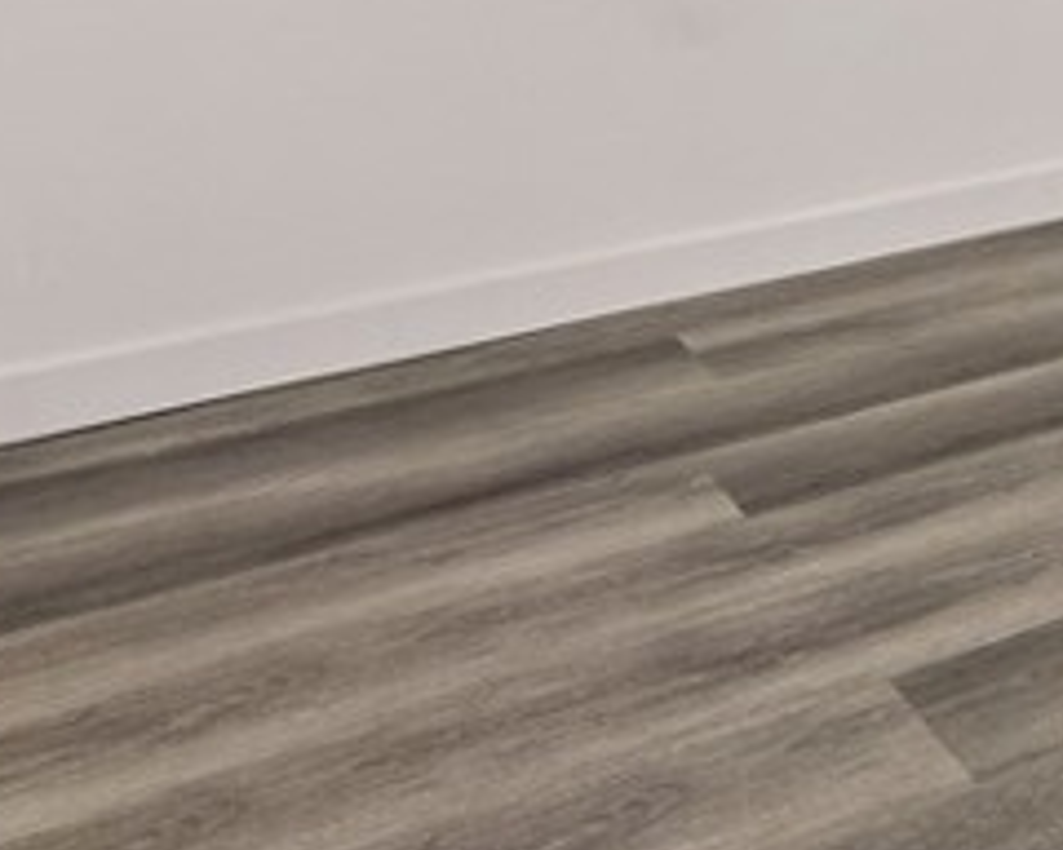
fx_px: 1888
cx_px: 1634
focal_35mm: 60
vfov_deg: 21.9
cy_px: -361
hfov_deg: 24.0
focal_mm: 10
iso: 400
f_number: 8
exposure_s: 1/20
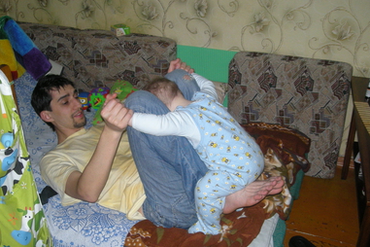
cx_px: 166
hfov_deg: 45.4
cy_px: 149
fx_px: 442
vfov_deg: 31.1
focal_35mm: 43
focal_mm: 5.7
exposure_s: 1/60
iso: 121
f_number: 2.8
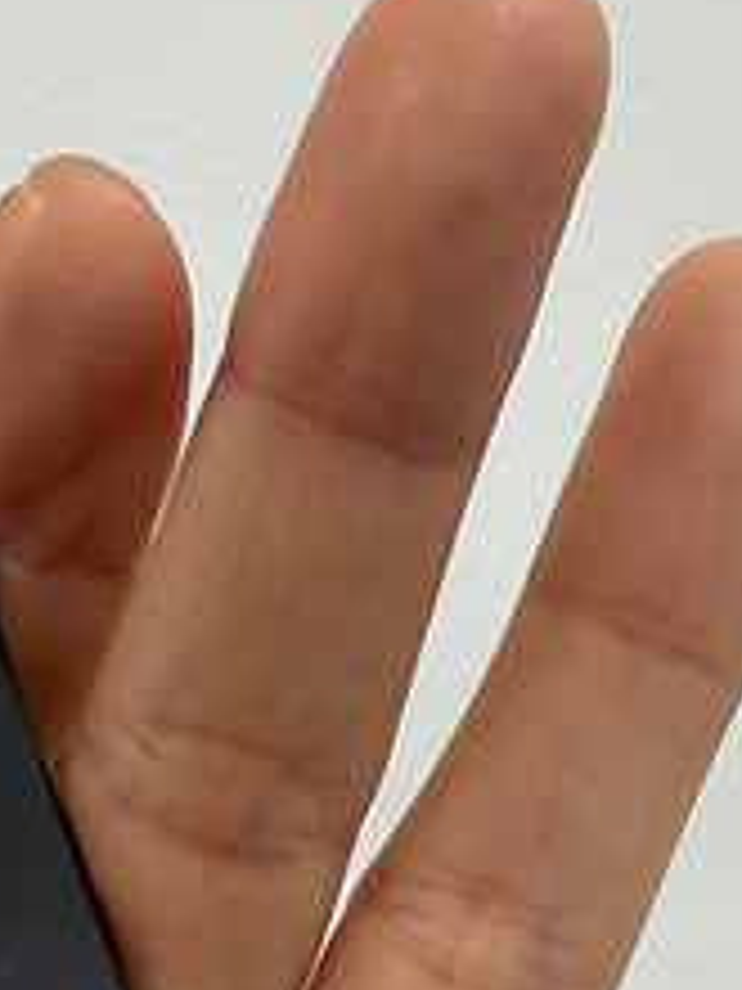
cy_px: 1548
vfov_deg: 20.0
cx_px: 173
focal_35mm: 82
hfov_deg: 17.9
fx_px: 2344
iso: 125
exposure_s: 1/120
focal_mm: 2.22
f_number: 2.2
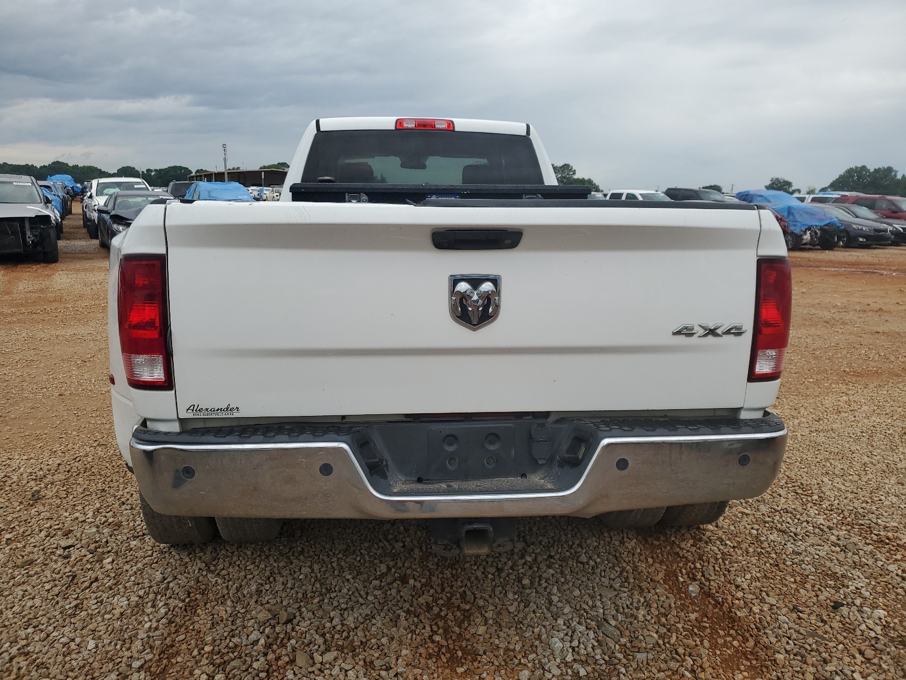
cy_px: 340
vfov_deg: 53.1
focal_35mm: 26
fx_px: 680
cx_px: 453
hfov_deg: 67.3
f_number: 1.5
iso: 50
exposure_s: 1/1429
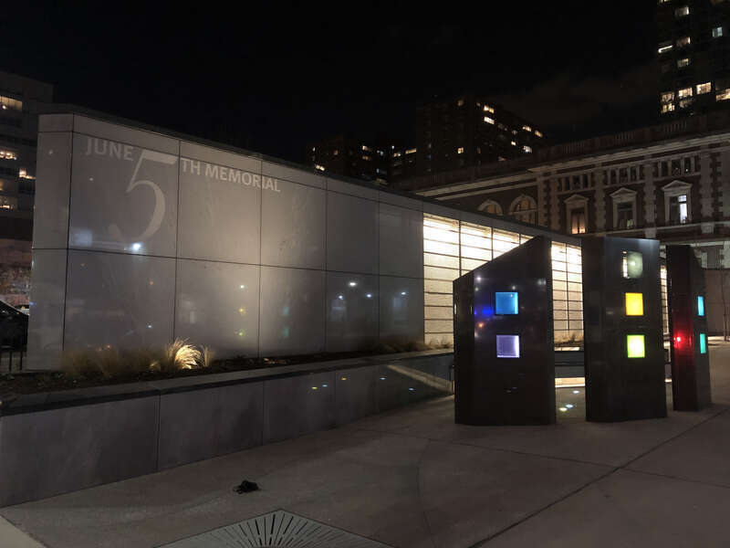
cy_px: 274
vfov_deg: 49.7
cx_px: 365
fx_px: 590
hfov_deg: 63.4
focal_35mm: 28
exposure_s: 1/5
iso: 100
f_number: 1.8
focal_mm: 3.99
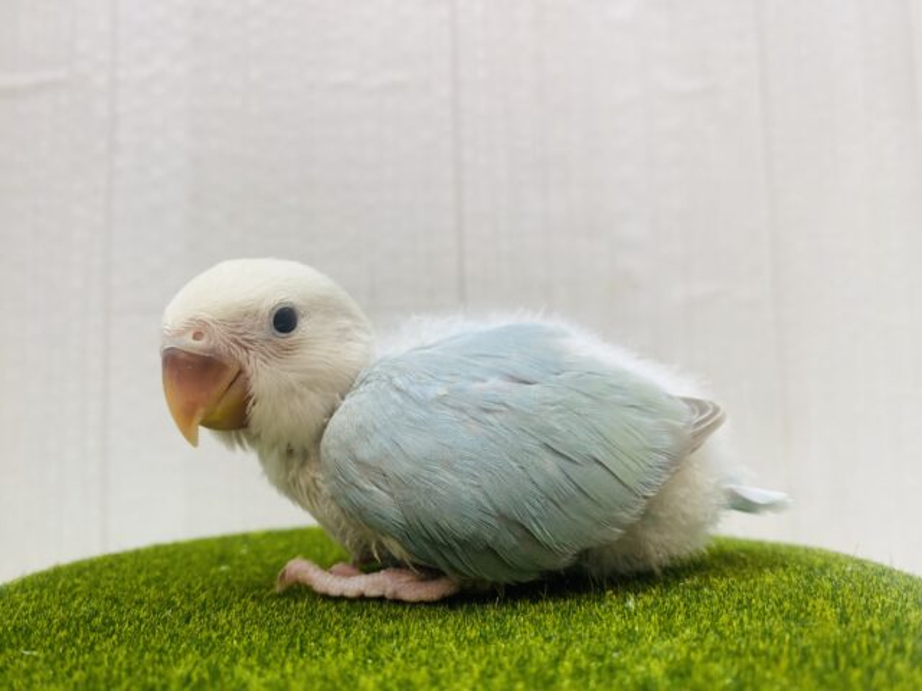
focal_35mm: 25
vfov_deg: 54.9
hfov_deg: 69.4
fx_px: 666
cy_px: 346
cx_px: 461
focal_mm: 4.25
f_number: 1.8
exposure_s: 1/100
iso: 80
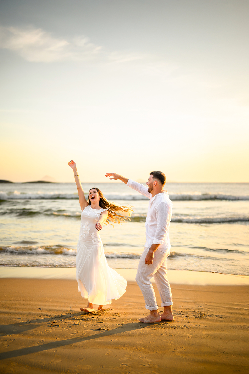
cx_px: 124
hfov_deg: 27.0
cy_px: 187
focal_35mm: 50
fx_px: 519
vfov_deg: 39.6
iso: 200
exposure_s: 1/1000
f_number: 1.8
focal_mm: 50
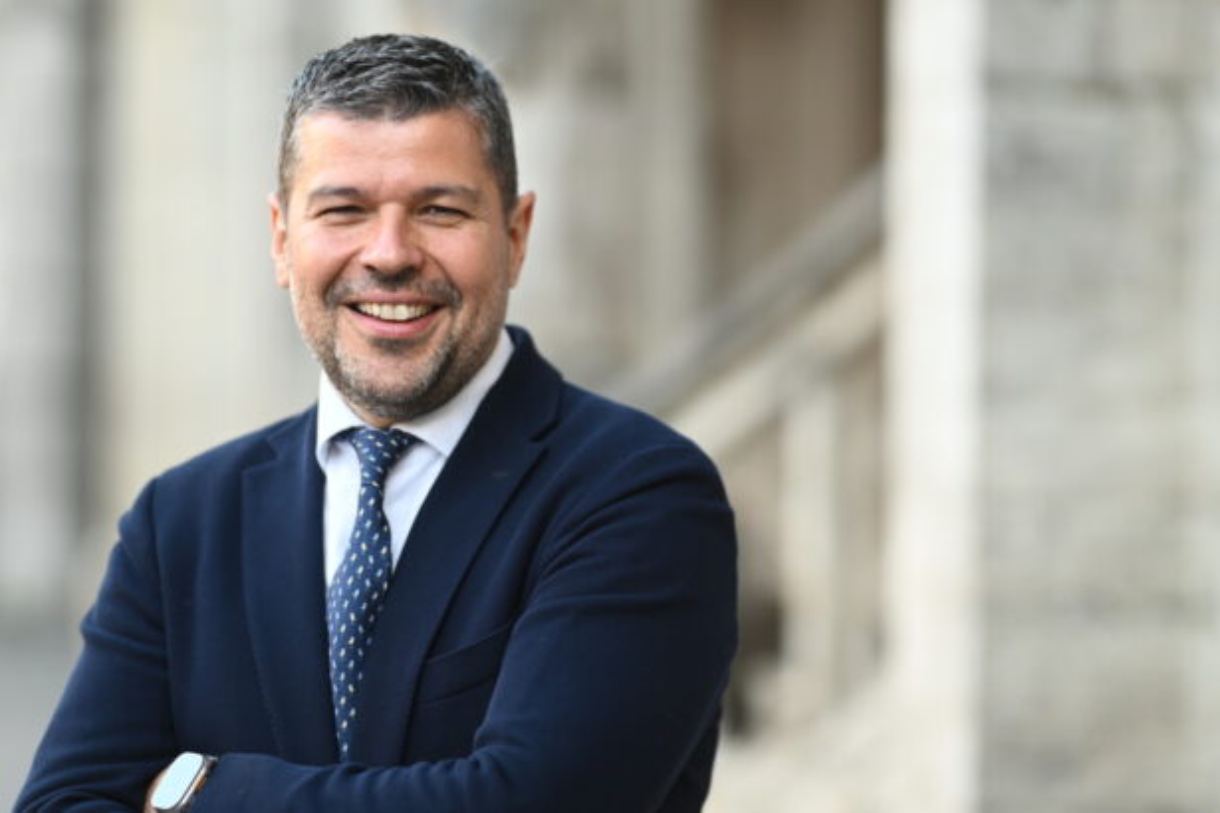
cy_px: 406
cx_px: 610
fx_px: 4304
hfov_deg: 16.1
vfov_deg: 10.8
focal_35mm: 127
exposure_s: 1/320
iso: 80
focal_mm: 85
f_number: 1.2
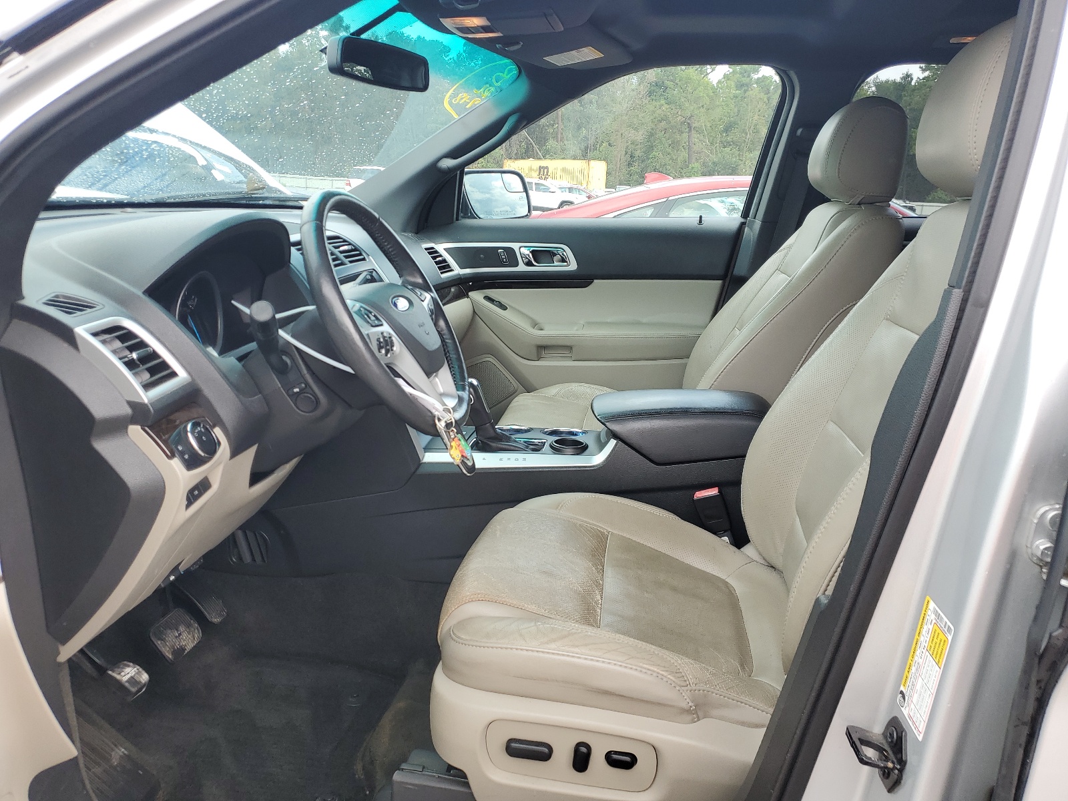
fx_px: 802
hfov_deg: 67.3
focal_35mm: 26
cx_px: 534
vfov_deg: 53.1
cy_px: 400
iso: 50
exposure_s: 1/385
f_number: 1.5
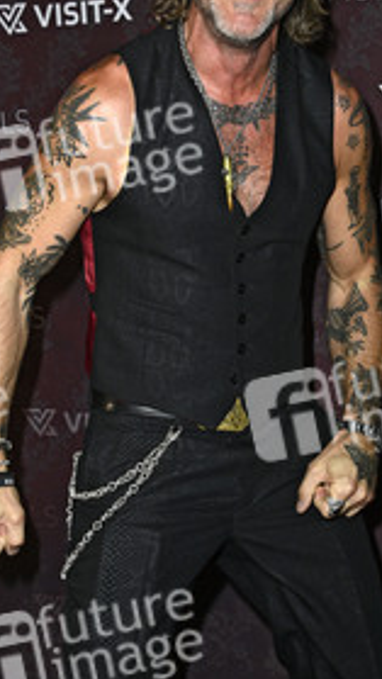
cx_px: 148
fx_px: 1296
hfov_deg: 16.7
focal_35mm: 72
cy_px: 282
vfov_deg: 29.3
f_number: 5.6
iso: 800
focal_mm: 48
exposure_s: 1/200
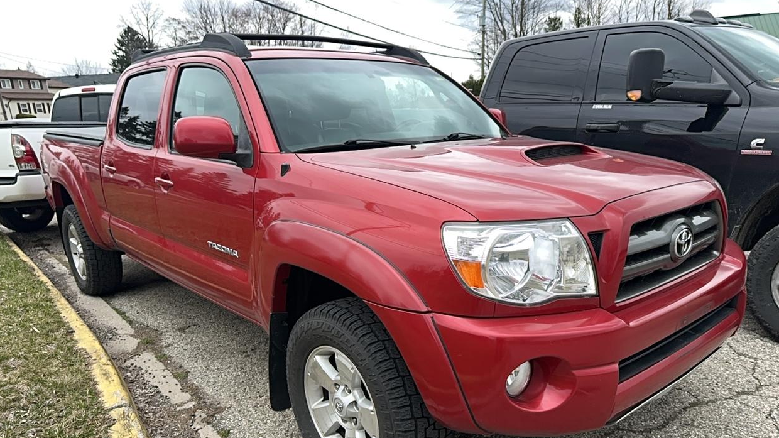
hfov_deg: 69.9
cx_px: 389
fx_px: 558
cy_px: 296
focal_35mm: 27
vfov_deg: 42.2
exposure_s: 1/1106
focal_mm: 6.86
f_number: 1.78
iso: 50
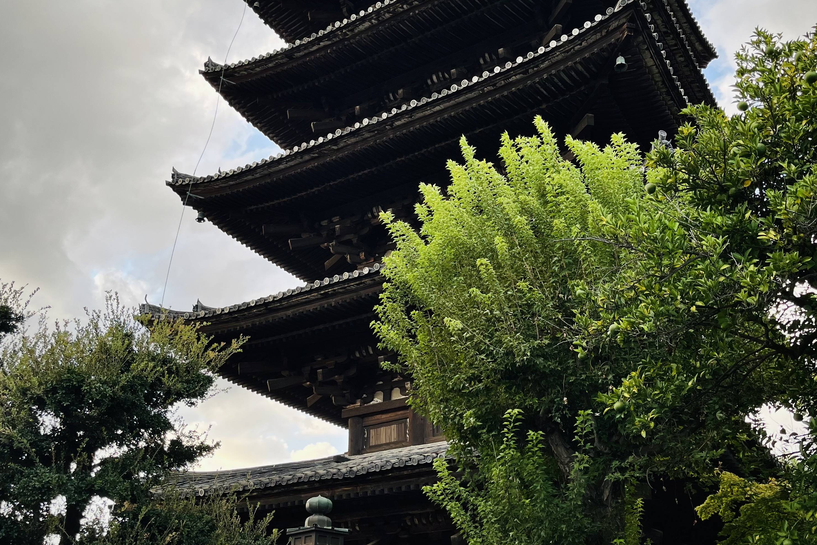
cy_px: 225
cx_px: 414
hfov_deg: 51.9
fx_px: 840
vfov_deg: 35.8
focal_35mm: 37
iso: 50
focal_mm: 5.1
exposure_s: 1/473
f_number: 1.6
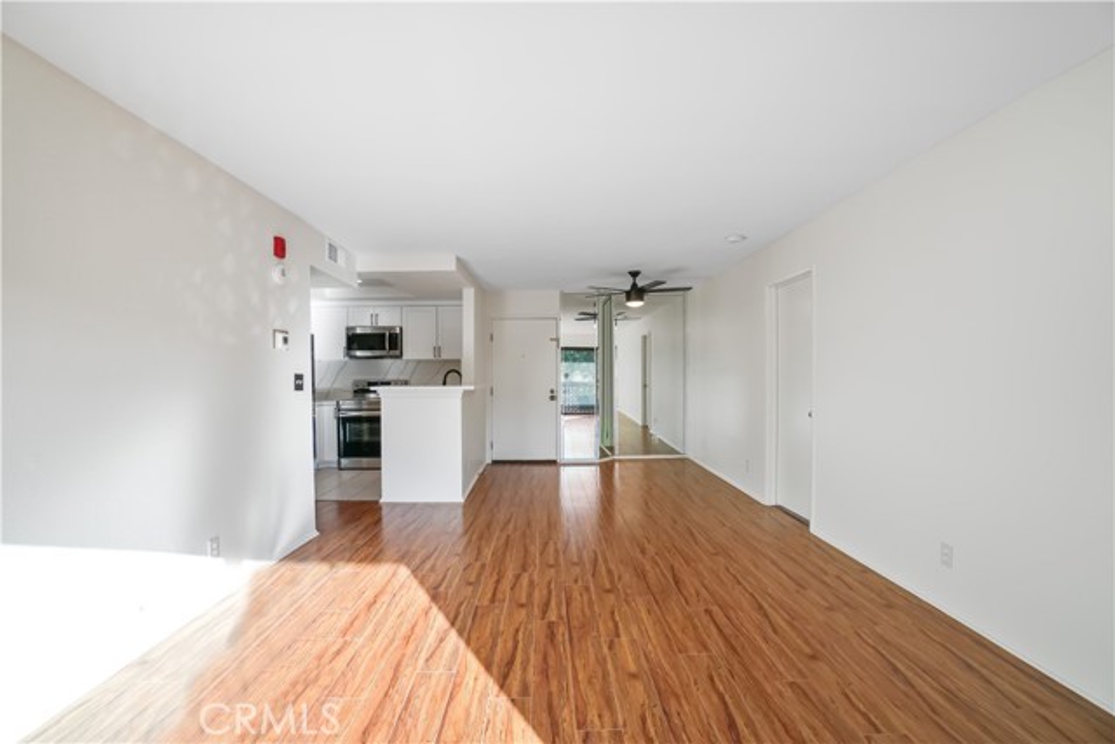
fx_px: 465
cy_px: 372
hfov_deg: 100.4
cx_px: 558
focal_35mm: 15
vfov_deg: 77.4
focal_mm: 10
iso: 100
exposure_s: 1/40
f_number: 7.1
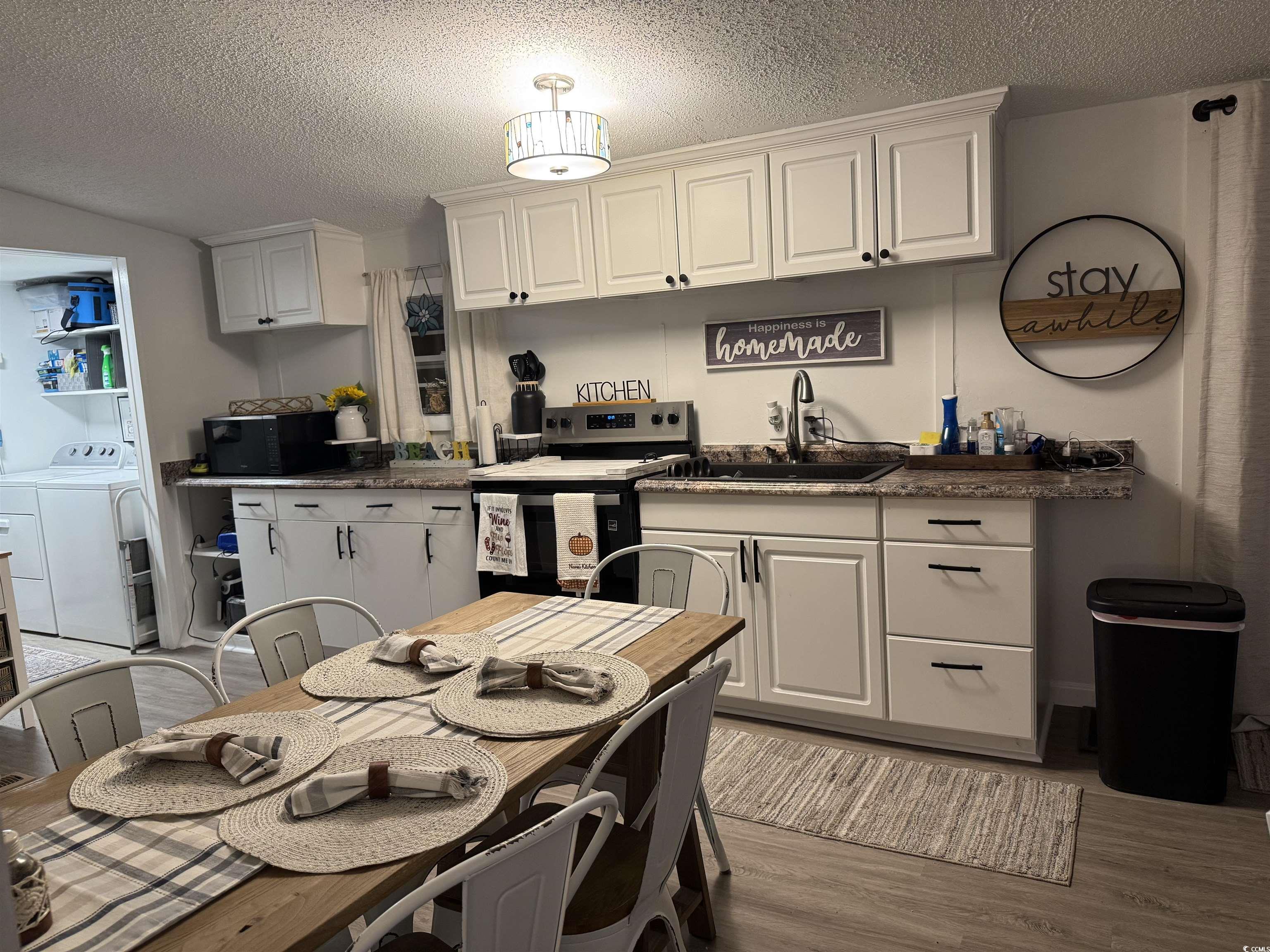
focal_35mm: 24
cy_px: 476
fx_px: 881
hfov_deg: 71.6
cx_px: 635
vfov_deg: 56.8
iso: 250
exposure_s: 1/60
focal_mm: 6.76
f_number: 1.78
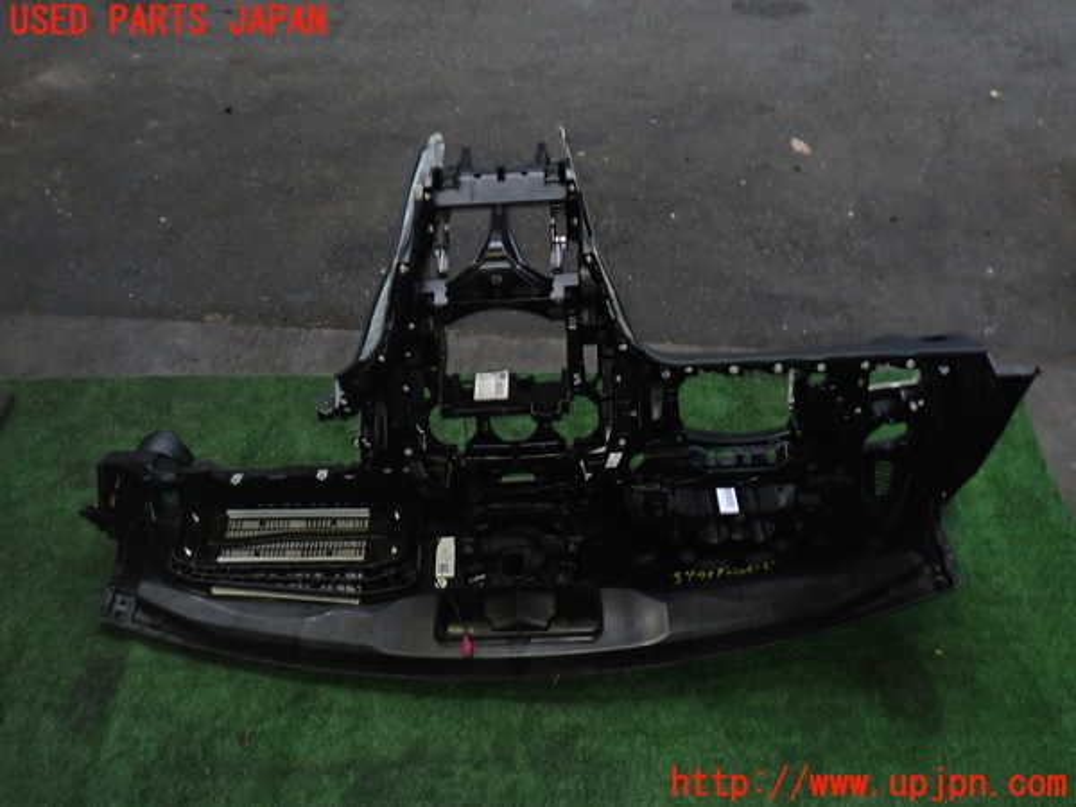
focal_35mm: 30
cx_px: 538
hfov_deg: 60.0
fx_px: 933
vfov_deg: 46.8
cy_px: 404
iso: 400
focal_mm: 5.4
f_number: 6.3
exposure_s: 1/30
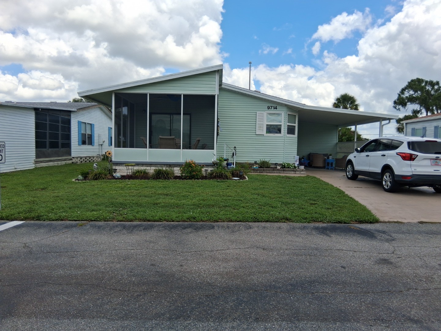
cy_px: 166
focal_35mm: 26
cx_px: 220
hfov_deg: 67.3
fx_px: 331
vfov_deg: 53.1
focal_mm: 3.98
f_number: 1.8
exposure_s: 1/740
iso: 25
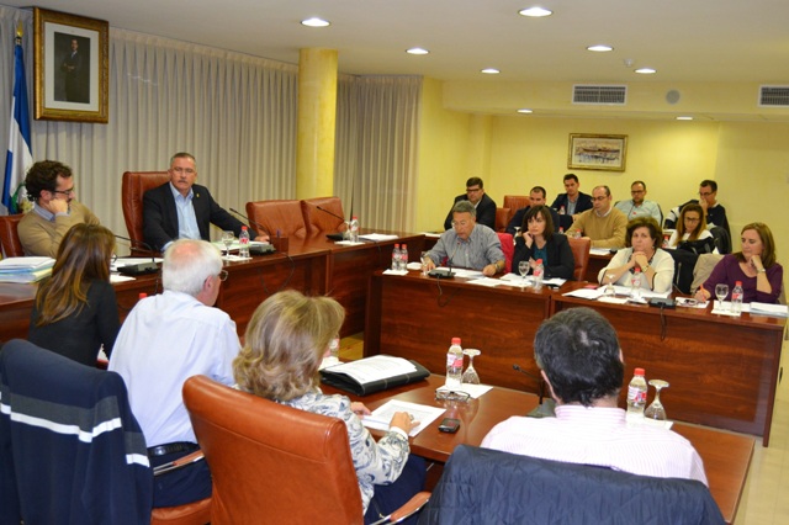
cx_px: 394
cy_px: 262
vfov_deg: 39.9
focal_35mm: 33
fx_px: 723
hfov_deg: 57.2
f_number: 3.5
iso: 1000
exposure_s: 1/60
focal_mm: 22
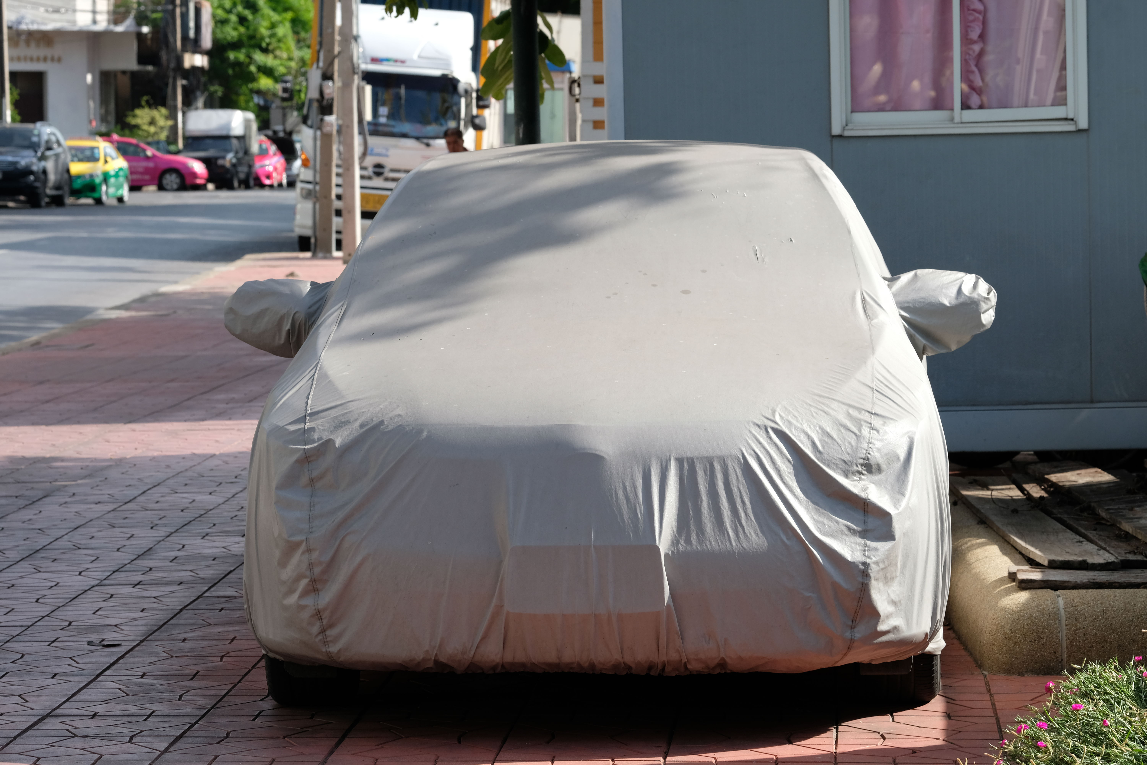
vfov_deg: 10.2
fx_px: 4301
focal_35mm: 135
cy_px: 382
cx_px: 574
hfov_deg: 15.2
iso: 320
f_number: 8
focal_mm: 90
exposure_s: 1/250
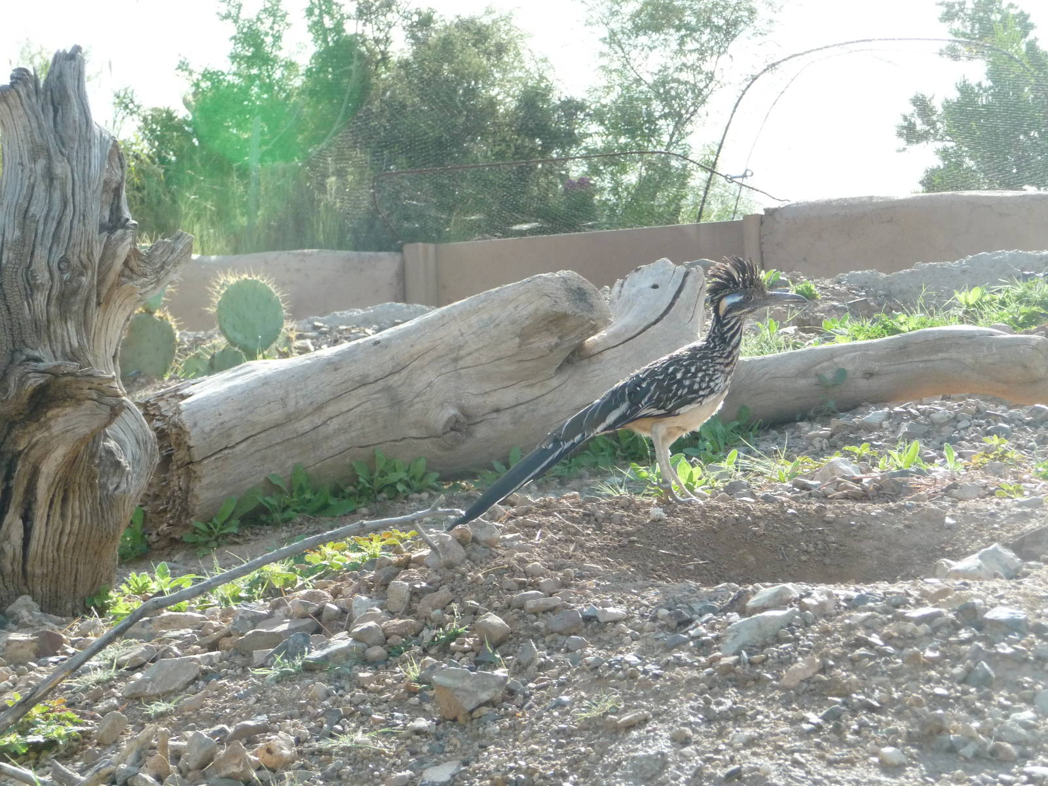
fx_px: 4269
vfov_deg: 10.5
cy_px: 393
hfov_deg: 14.0
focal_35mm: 141
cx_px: 524
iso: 250
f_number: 4.8
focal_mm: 24.1
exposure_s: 1/500
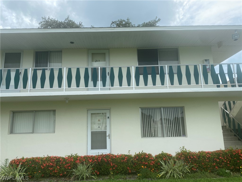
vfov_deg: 53.1
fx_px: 182
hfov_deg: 67.3
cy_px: 91
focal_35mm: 26
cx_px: 121
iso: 32
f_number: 1.8
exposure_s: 1/1898
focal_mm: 4.25
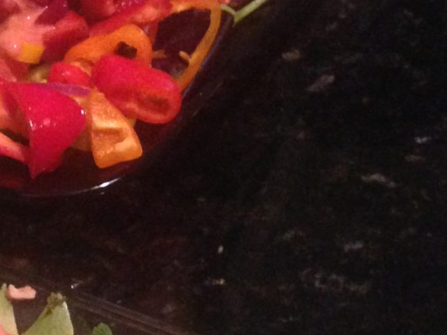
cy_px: 469
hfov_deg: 16.5
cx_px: -71
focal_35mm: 115
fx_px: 1485
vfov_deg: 12.4
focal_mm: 4.12
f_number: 2.4
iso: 500
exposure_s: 1/15
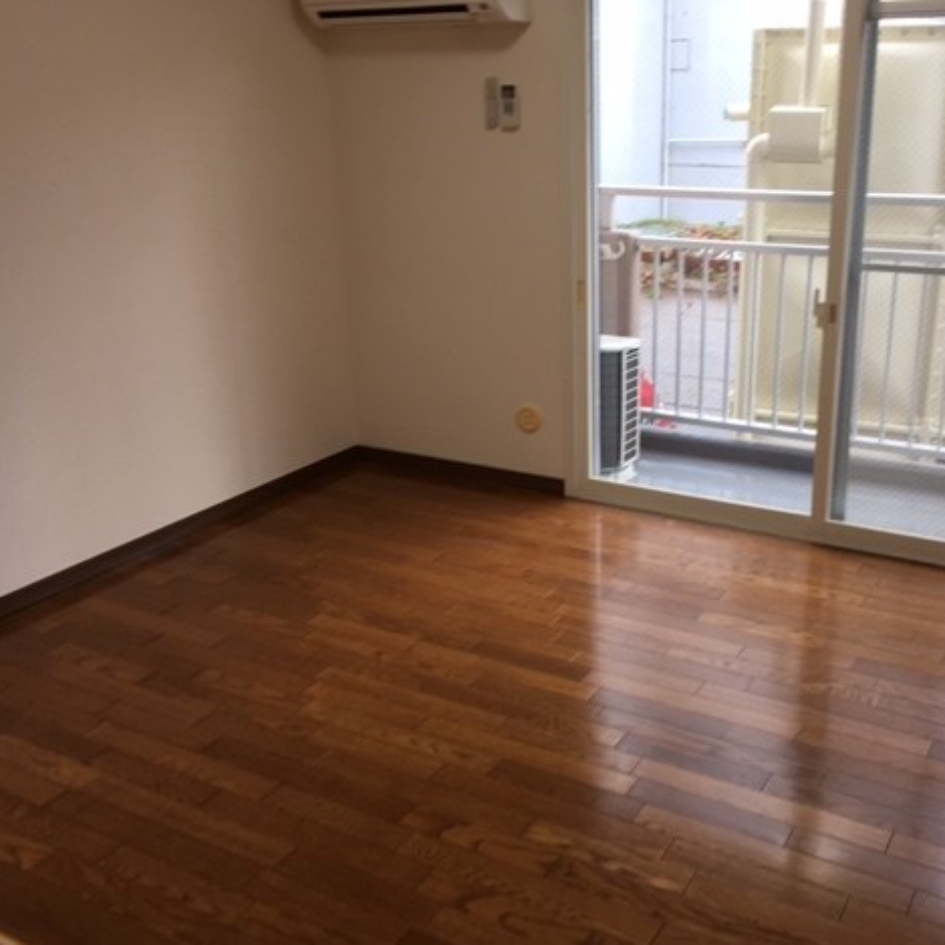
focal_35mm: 35
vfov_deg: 47.2
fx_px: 1081
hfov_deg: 46.9
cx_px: 572
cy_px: 471
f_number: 2.2
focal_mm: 4.15
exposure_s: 1/50
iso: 25
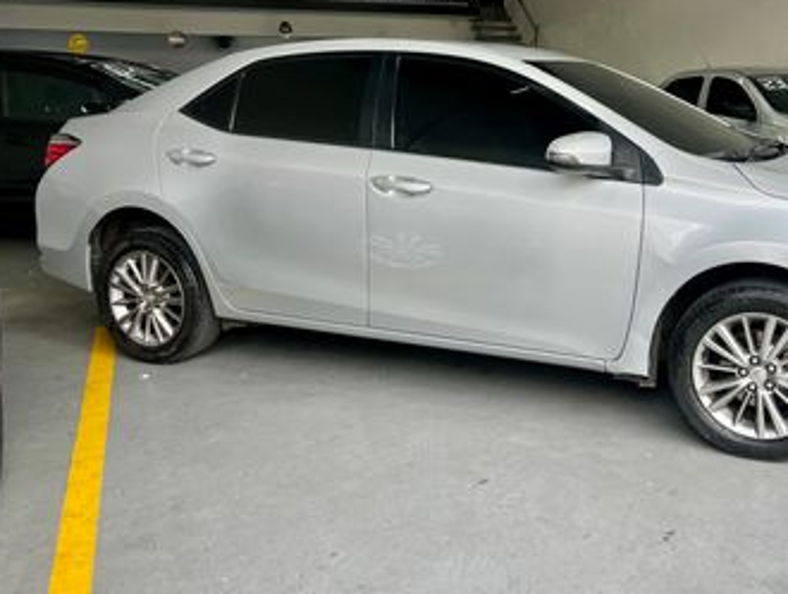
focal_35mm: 37
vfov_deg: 38.5
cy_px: 215
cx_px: 552
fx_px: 844
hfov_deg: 48.8
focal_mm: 5.7
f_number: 1.5
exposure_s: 1/445
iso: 50
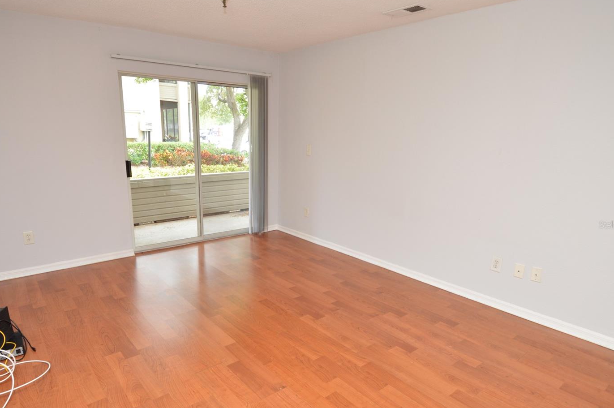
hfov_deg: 81.1
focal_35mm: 21
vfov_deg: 59.3
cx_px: 281
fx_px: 358
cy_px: 225
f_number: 4.5
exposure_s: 1/80
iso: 400
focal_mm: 12
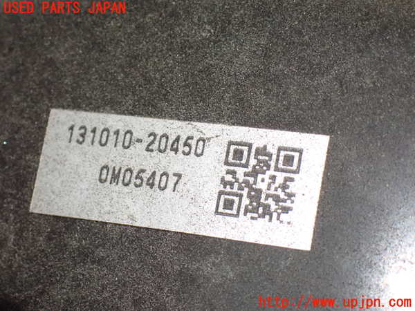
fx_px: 1127
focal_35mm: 94
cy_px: 156
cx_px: 208
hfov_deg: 20.9
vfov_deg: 15.7
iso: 1600
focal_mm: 16.79
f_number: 4.7
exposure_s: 1/60
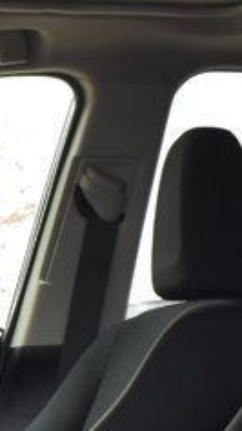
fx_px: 1554
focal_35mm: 136
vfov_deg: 15.3
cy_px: 500
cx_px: -151
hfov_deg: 8.6
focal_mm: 20
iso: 400
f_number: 6.3
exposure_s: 1/20
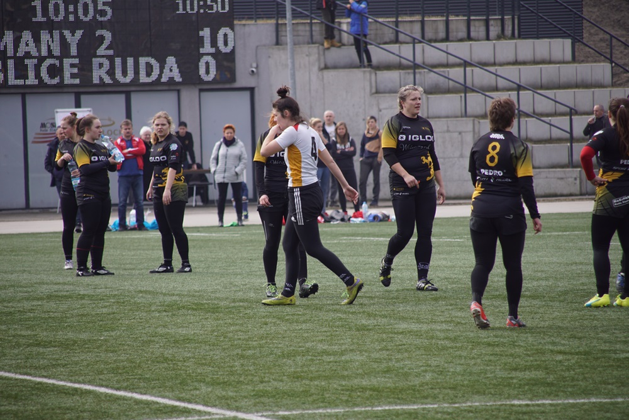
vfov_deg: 4.6
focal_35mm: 300
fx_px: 5242
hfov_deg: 6.9
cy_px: 210
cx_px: 314
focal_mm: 200
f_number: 6.3
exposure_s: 1/320
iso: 160
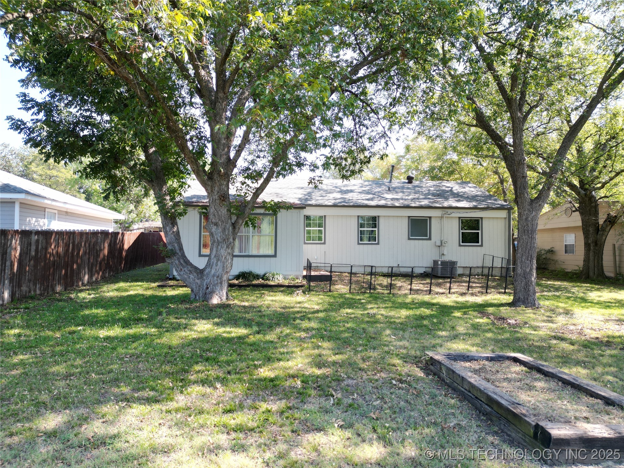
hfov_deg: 71.6
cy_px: 234
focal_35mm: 24
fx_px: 433
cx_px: 312
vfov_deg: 56.8
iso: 130
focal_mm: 6.72
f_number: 1.7
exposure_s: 1/500
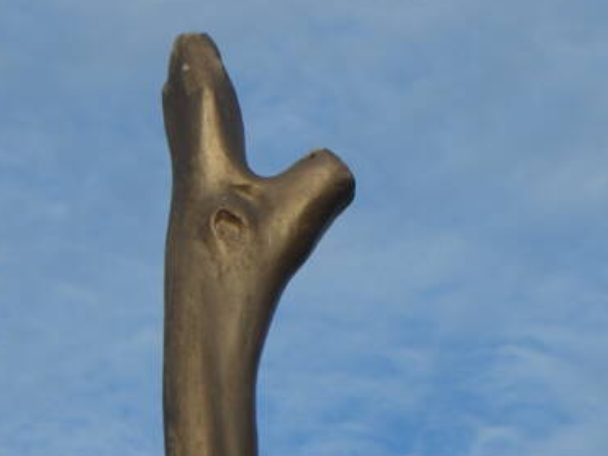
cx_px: 452
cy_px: 233
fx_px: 5496
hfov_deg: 6.3
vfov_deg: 4.7
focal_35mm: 313
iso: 100
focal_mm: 42
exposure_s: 1/250
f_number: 8
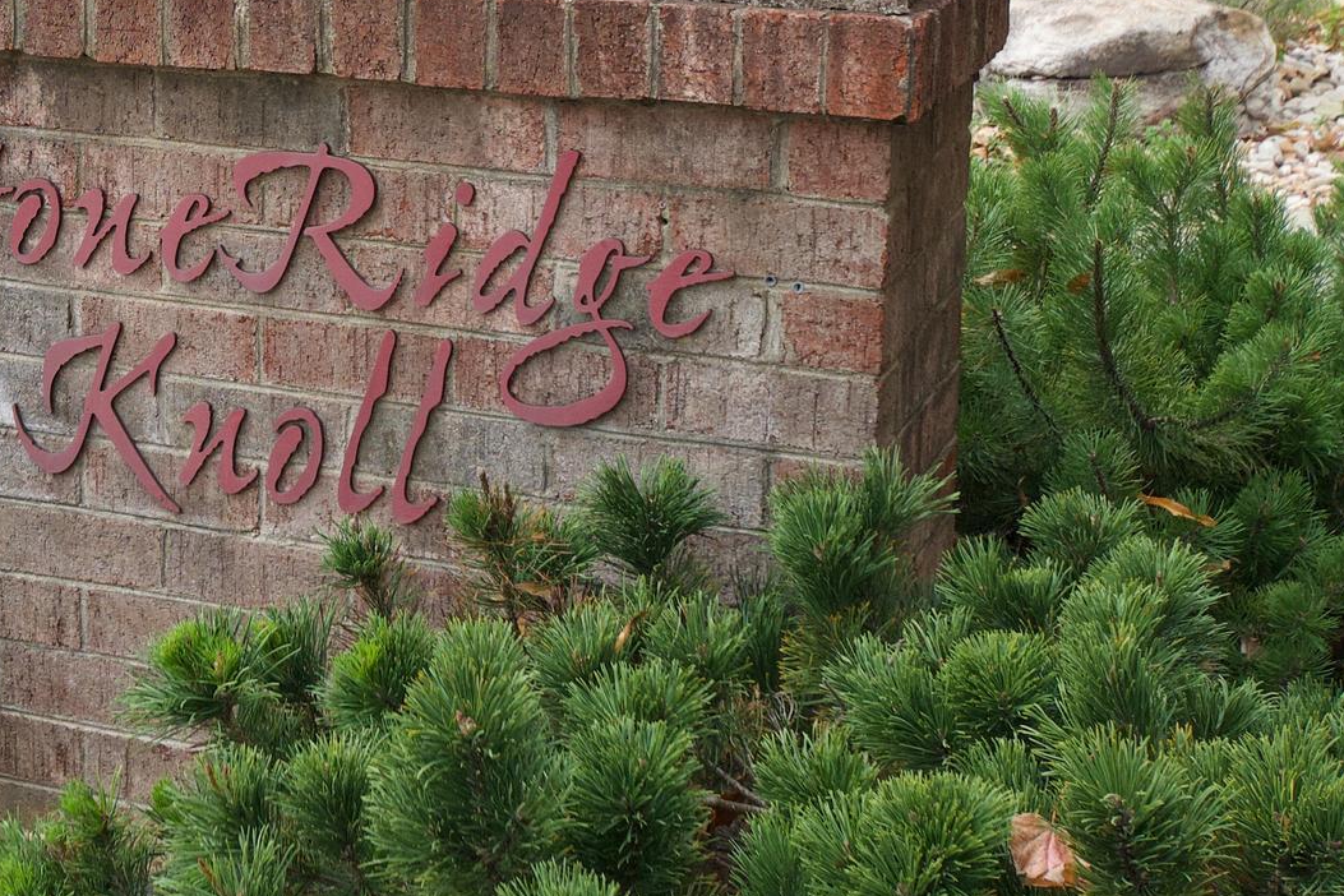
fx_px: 2613
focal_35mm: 70
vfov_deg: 19.1
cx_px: 258
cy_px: 58
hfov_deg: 28.2
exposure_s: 1/640
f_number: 7.1
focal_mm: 24
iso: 1600
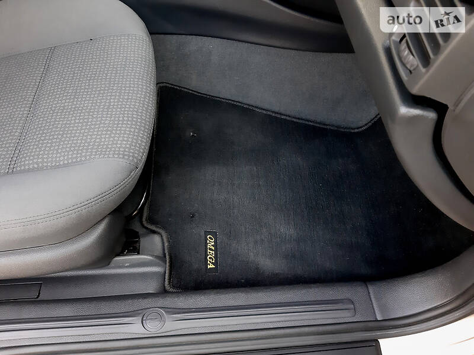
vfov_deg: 51.4
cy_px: 178
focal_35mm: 27
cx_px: 237
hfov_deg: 65.3
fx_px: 370
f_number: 1.7
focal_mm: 3.9
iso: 320
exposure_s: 1/50
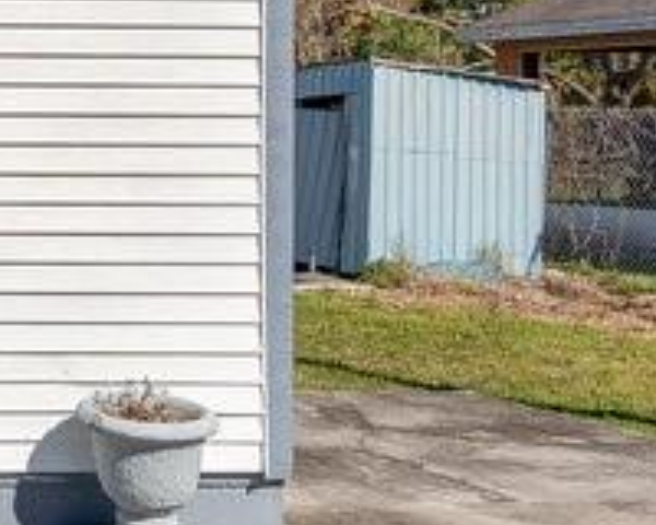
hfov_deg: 19.3
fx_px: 1456
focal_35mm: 75
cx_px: -522
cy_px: 74
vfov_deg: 20.1
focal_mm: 16
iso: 100
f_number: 8
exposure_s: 1/640
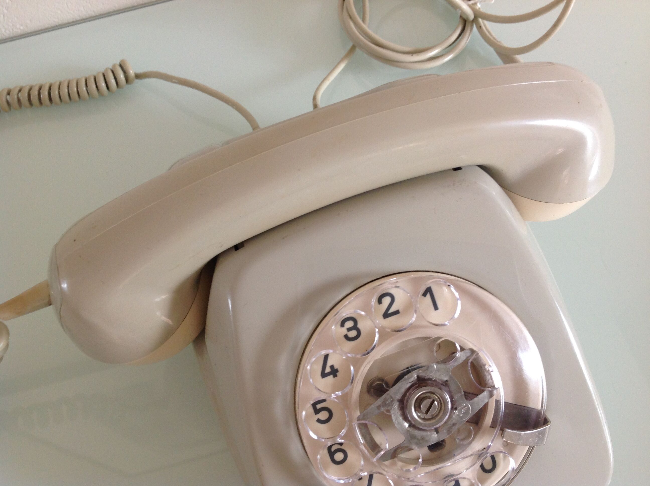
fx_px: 656
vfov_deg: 40.6
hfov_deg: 52.7
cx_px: 325
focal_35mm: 35
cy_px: 243
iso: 80
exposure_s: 1/15
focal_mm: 4.28
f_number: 2.4
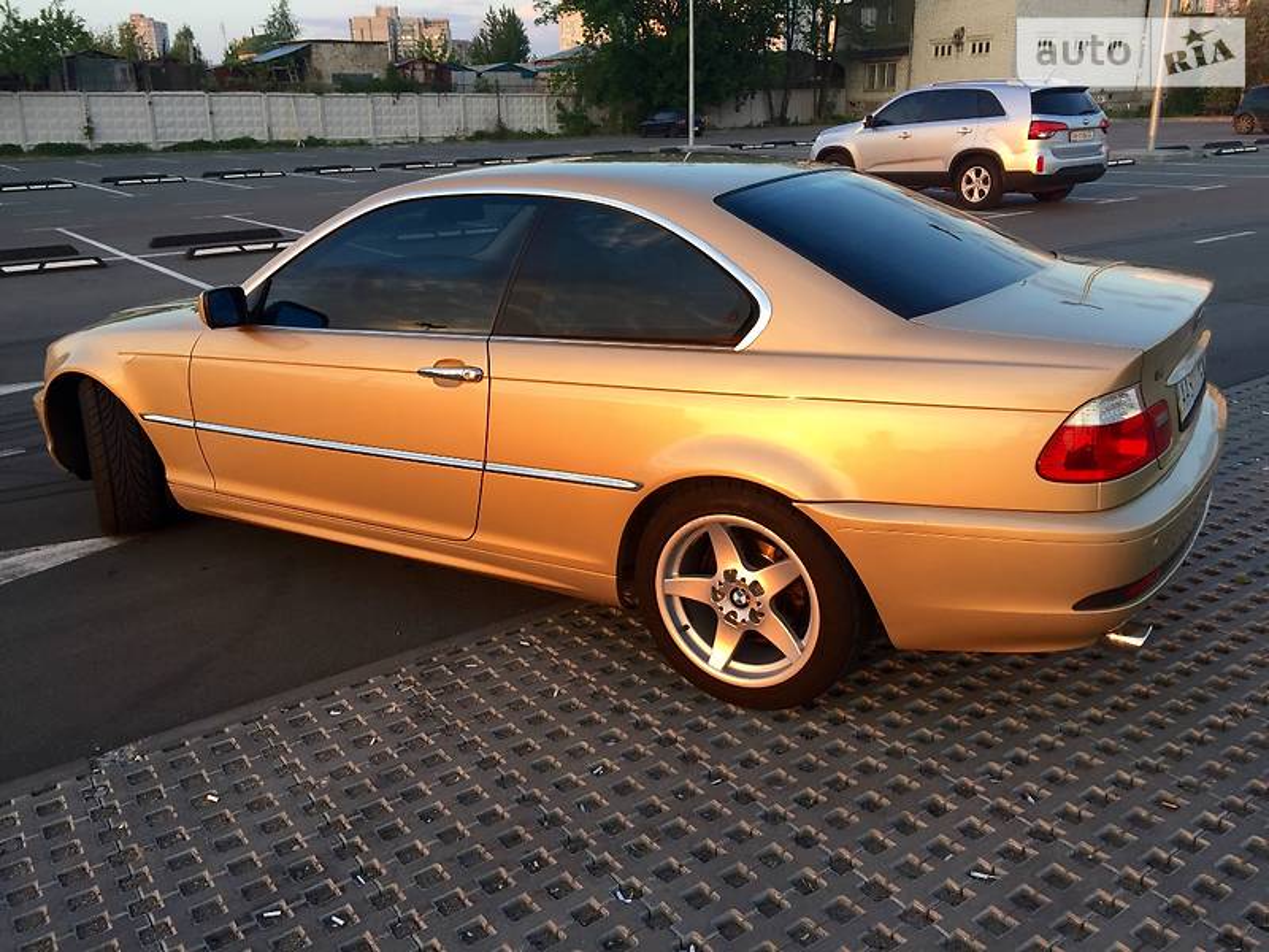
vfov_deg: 48.2
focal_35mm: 29
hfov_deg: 61.7
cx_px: 634
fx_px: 1063
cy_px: 476
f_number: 2.2
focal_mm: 4.2
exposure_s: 1/123
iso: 32
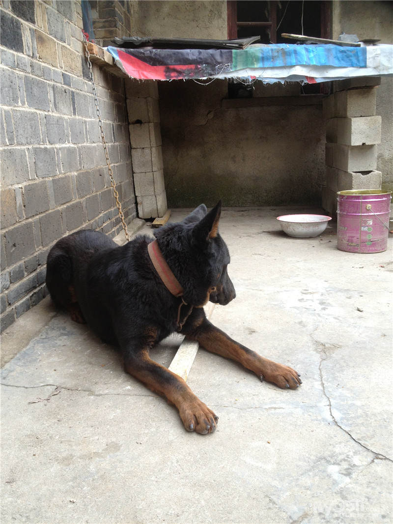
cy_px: 262
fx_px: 530
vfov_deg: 52.6
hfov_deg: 40.7
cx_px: 196
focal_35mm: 35
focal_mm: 4.28
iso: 64
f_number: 2.4
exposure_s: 1/120
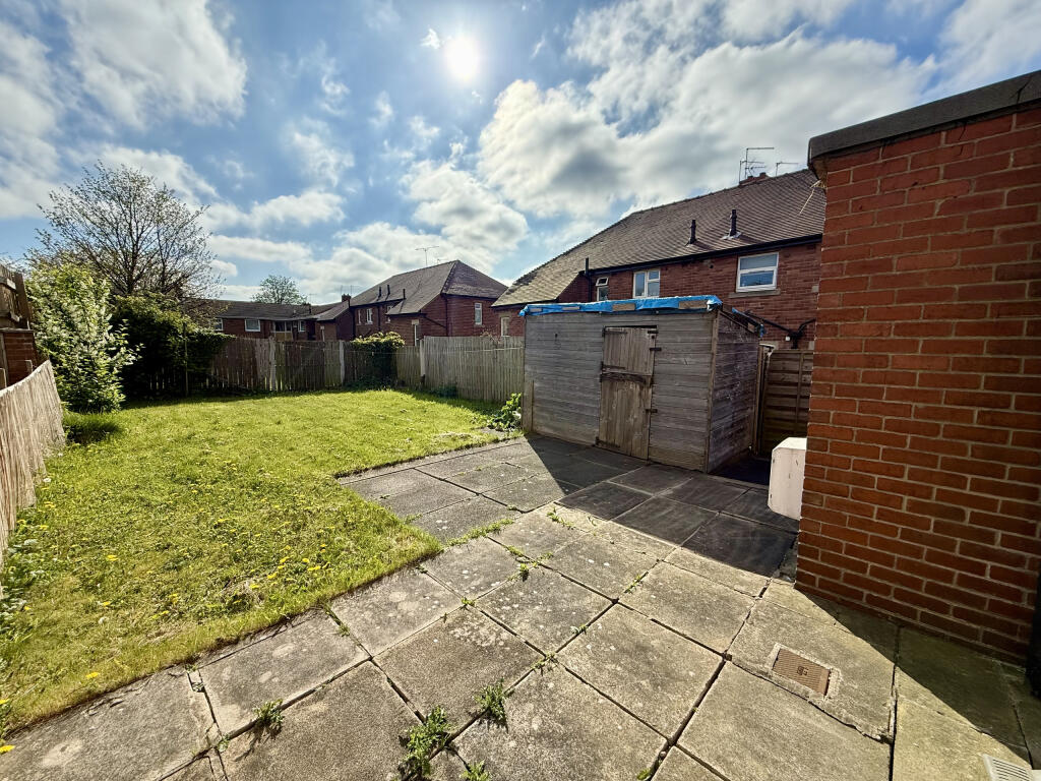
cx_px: 520
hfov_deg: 102.1
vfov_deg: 85.7
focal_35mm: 14
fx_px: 421
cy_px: 390
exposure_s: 1/2237
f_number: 2.2
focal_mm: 2.22
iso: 64
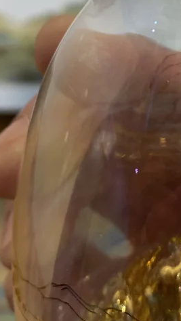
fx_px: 733
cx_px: 140
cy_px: 25
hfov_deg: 14.0
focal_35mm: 86
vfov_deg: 24.0
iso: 100
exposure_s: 1/100
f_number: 1.8
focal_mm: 4.25
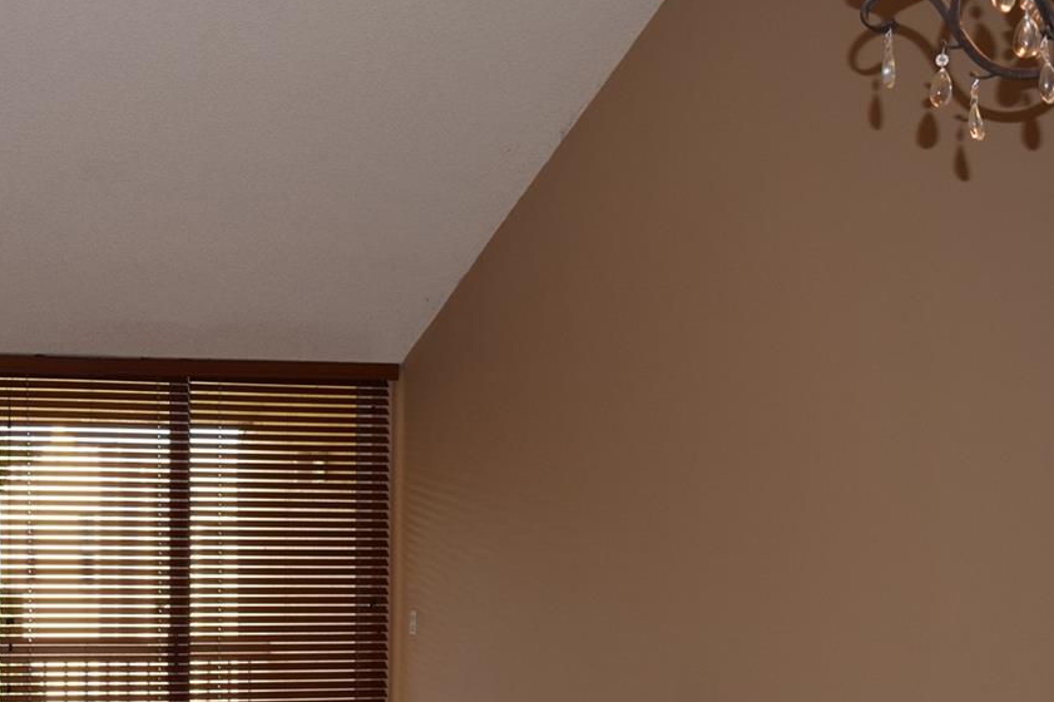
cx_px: 118
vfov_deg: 22.1
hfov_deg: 31.9
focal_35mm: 60
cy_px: 629
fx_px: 1754
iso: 450
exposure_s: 1/125
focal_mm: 21
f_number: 5.6
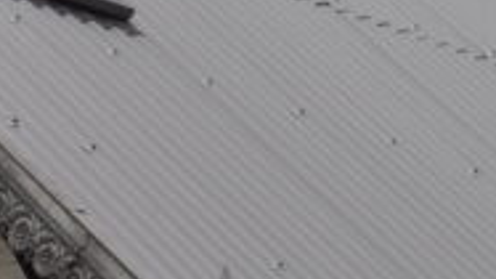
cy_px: -284
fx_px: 5653
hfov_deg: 4.9
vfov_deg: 2.8
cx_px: -520
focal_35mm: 430
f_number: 9
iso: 200
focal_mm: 50
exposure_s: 1/320
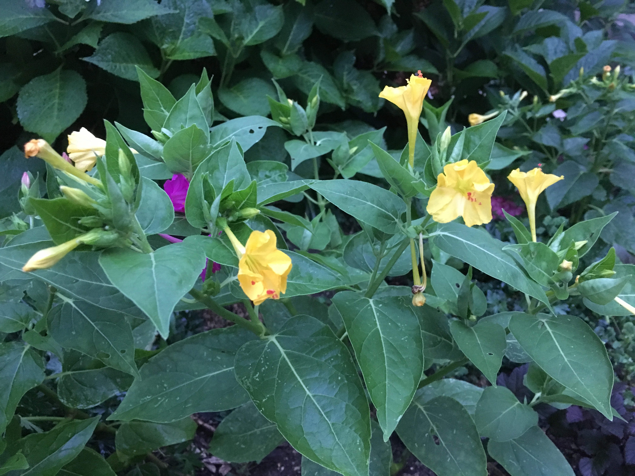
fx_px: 532
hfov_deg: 61.7
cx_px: 318
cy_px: 238
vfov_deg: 48.2
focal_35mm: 29
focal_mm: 4.15
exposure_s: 1/15
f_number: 2.2
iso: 320
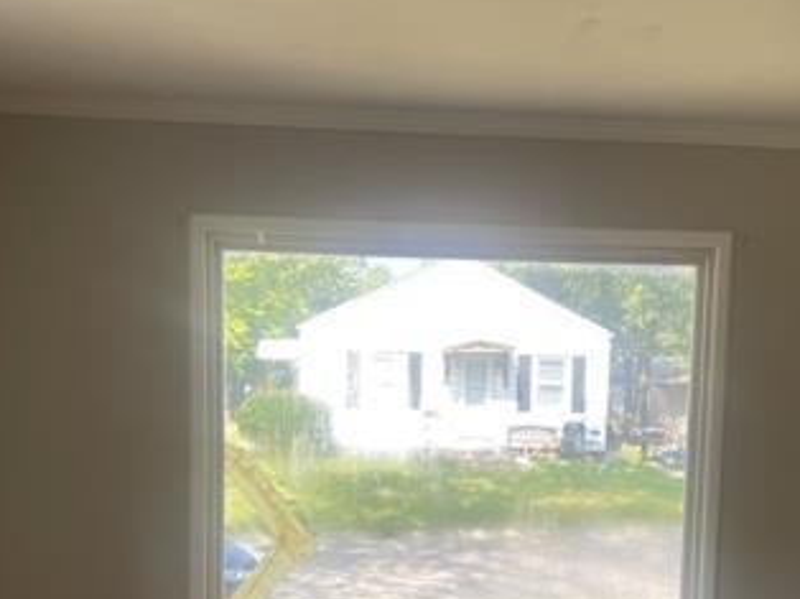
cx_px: 479
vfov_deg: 27.5
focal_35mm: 51
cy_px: 533
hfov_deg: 37.4
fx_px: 1178
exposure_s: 1/216
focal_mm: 5.1
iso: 32
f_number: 1.6
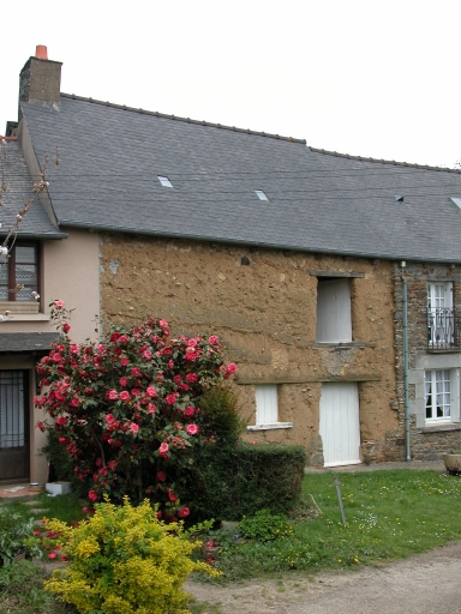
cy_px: 307
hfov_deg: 31.5
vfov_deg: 41.2
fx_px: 817
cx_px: 230
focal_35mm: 46
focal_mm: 11.6
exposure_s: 1/171
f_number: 5.3
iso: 100
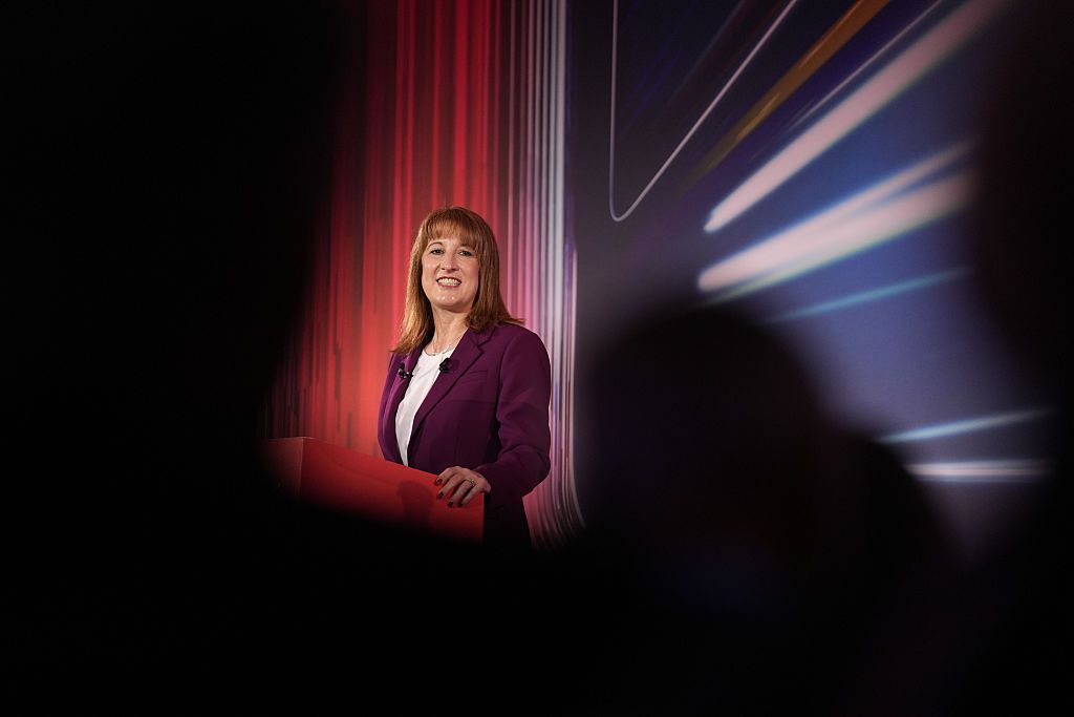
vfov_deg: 6.9
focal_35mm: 200
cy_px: 358
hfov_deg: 10.3
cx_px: 537
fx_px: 5967
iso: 2000
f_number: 2.8
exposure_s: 1/1000
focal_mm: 200
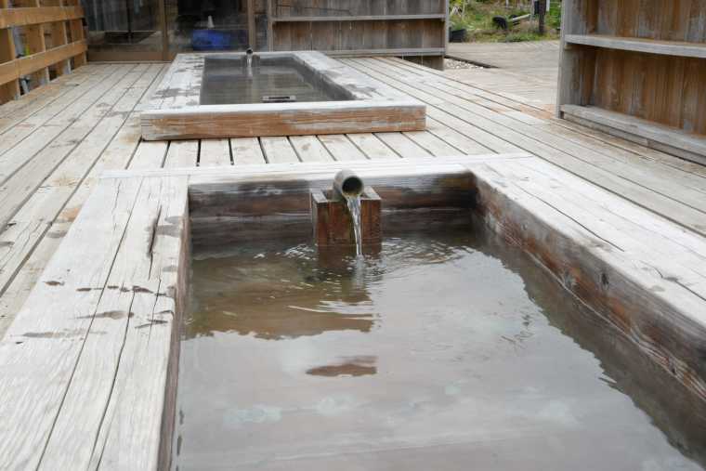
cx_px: 353
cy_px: 236
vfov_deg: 30.5
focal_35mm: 44
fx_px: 863
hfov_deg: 44.5
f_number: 32
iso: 1600
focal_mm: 44
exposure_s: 1/50
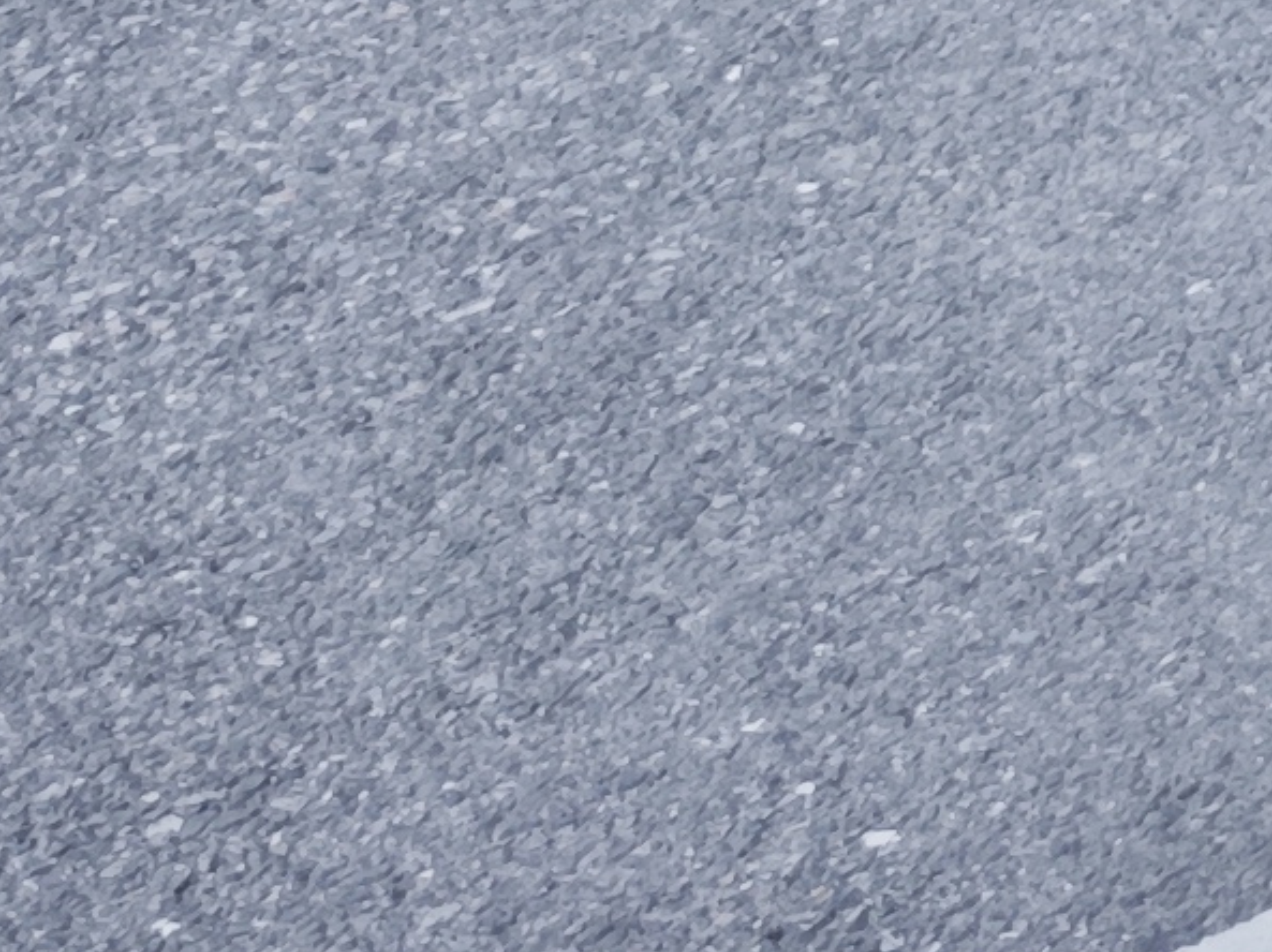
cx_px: 4133
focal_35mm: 159
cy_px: -1145
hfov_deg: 9.2
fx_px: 5839
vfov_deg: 8.7
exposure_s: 1/306
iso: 50
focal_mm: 6.55
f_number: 1.62
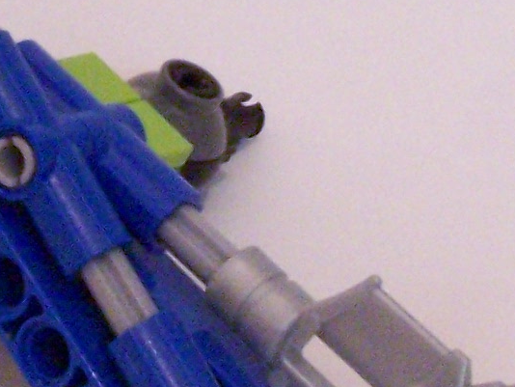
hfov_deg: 8.0
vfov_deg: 6.0
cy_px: 25
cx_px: 167
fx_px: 3662
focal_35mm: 246
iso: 400
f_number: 8
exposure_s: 1/4
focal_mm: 8.5
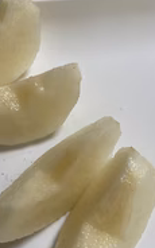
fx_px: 406
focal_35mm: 60
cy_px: 147
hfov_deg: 21.6
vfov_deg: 33.9
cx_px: 63
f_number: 1.8
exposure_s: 1/122
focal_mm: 4.25
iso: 100
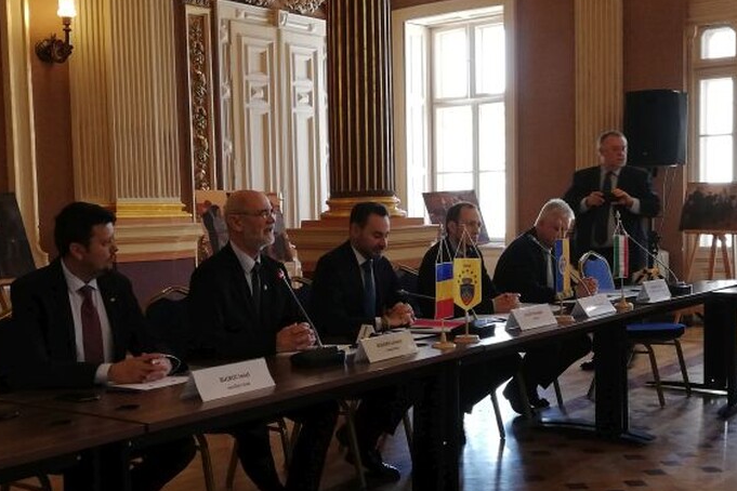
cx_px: 357
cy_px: 272
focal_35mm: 47
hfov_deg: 41.9
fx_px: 962
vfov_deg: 28.6
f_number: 2.2
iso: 125
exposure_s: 1/33.3
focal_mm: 3.81
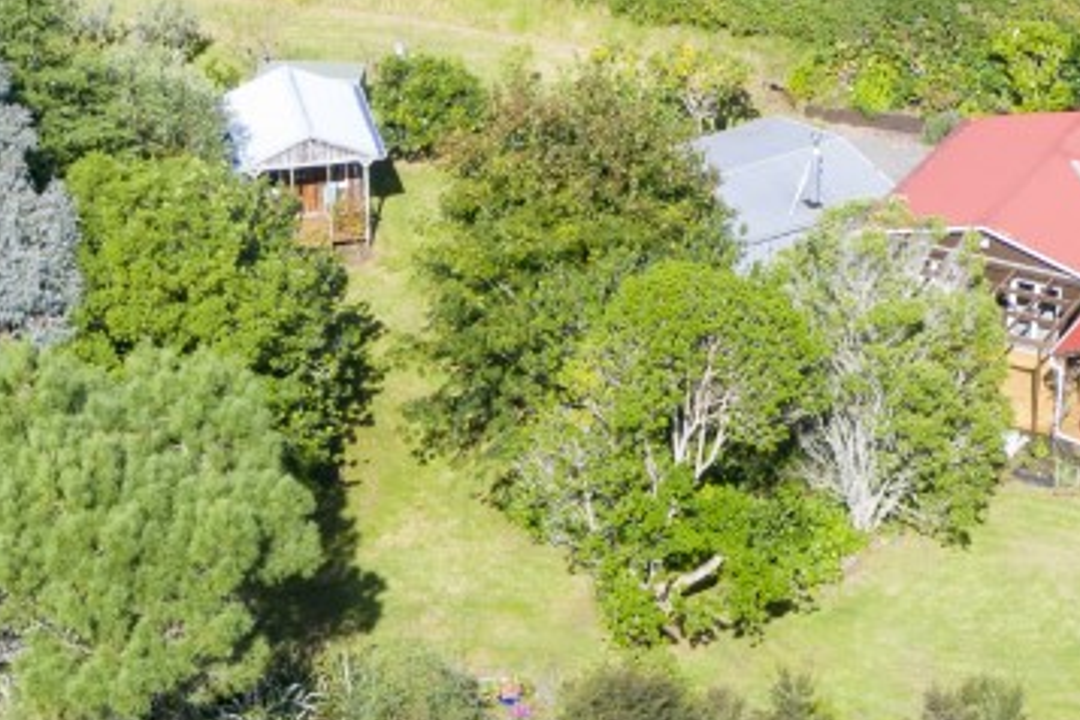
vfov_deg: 10.6
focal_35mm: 127
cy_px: 874
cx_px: 362
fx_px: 3810
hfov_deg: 16.1
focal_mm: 10.26
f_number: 5
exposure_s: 1/240
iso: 100
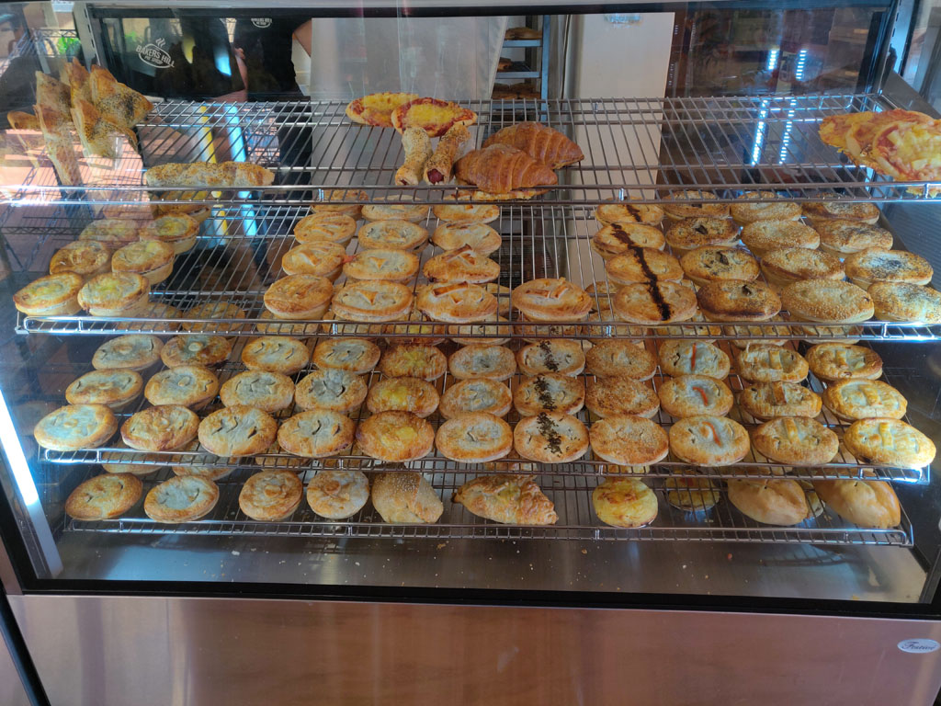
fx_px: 680
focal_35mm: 25
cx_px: 470
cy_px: 353
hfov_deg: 69.4
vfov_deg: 54.9
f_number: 1.7
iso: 125
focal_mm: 4.25
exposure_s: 1/50
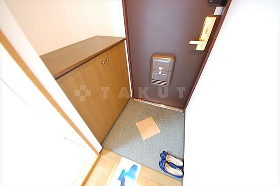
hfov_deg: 112.6
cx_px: 140
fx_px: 93
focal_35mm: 12
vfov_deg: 89.9
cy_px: 93
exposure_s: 1/4
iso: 800
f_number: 4.5
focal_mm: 8
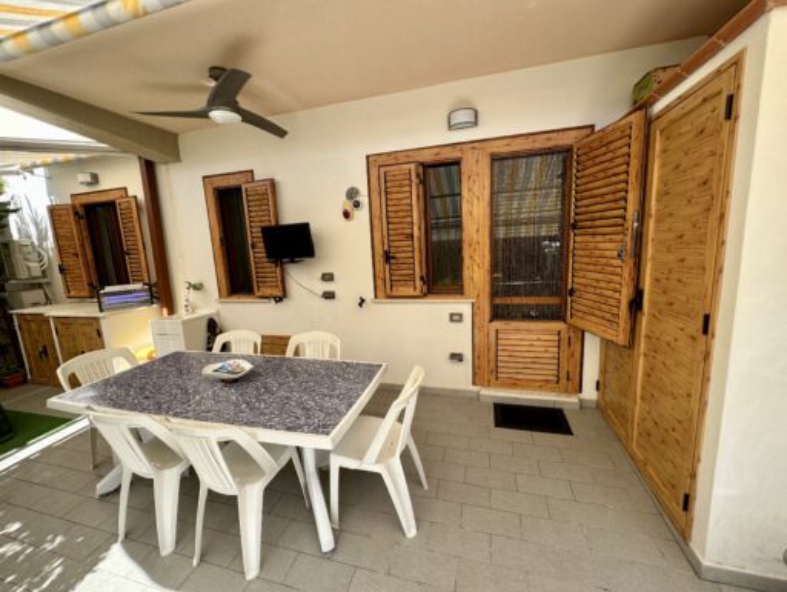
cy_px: 296
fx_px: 319
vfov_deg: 85.8
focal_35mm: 14
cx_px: 394
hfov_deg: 102.0
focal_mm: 2.22
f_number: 2.2
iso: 40
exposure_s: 1/404
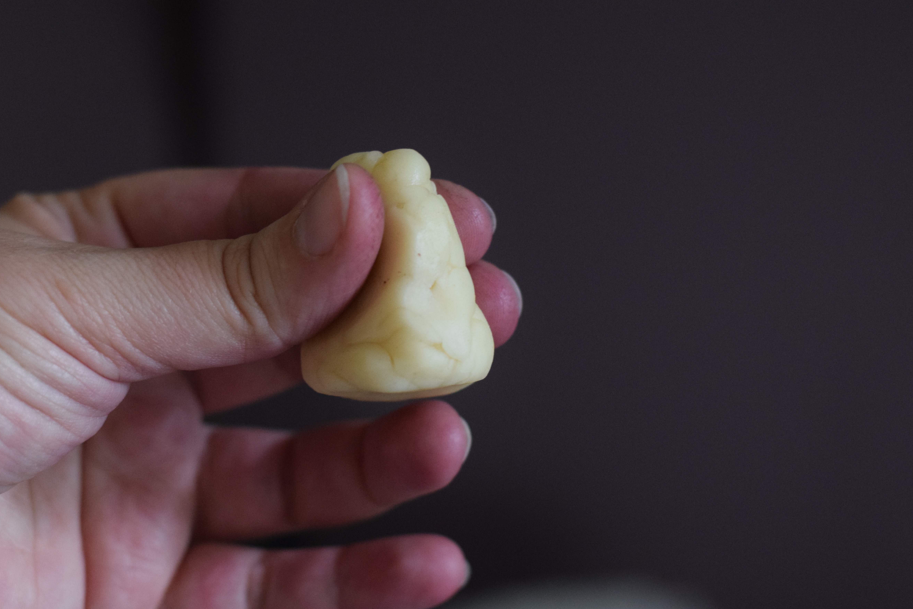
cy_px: 342
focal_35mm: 85
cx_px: 422
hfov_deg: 23.9
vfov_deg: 16.1
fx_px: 2155
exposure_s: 1/60
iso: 2000
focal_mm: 50
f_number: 1.8
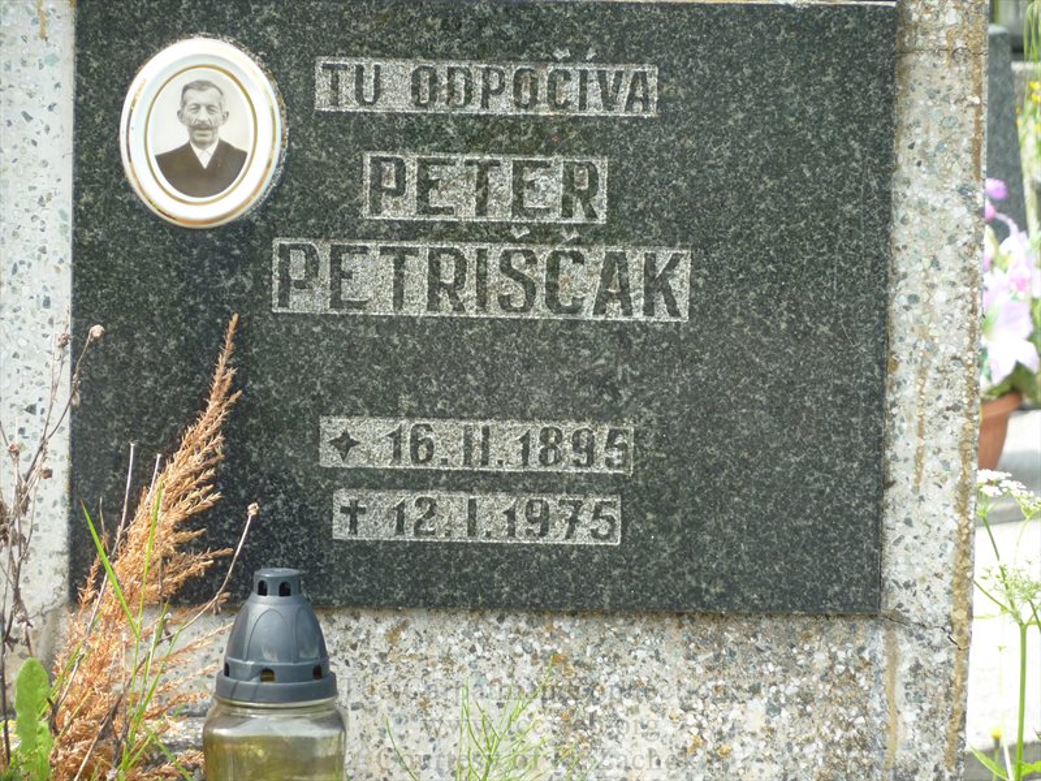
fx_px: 7819
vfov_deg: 5.7
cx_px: 520
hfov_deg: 7.6
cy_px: 390
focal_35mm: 260
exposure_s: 1/100
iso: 80
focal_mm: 42.6
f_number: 4.7
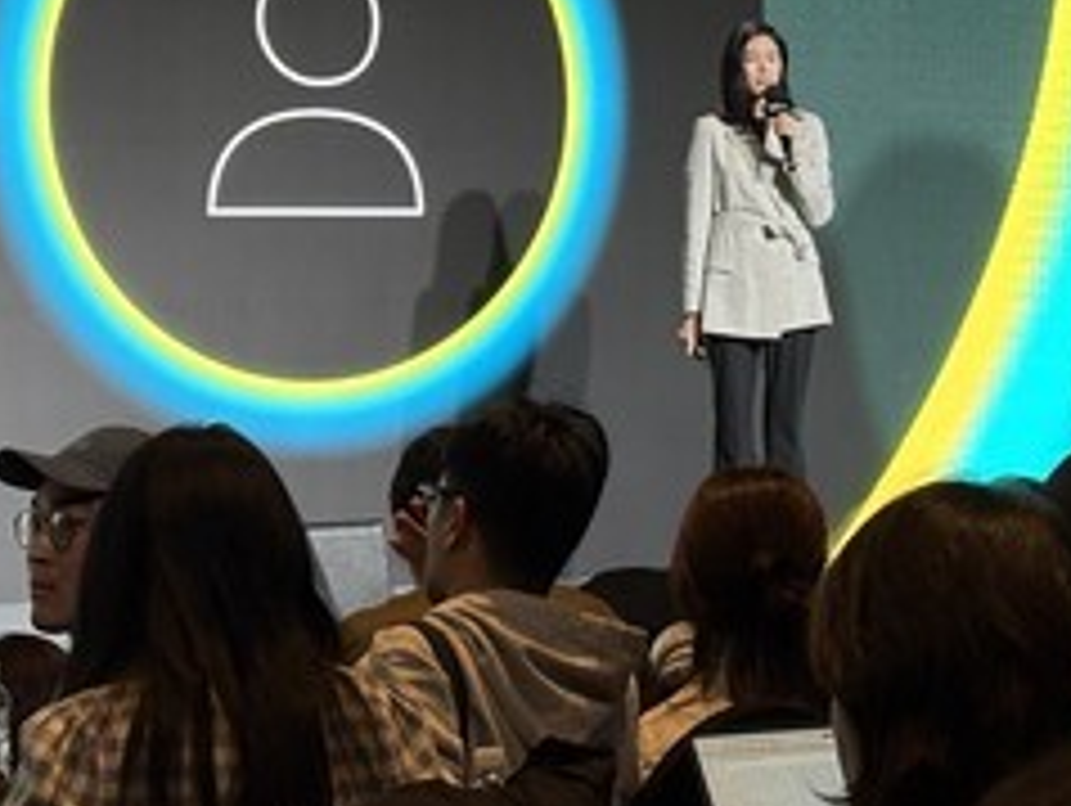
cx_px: 684
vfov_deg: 11.1
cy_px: -167
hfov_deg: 15.0
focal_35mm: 131
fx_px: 4057
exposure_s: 1/60
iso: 80
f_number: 1.6
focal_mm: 5.96
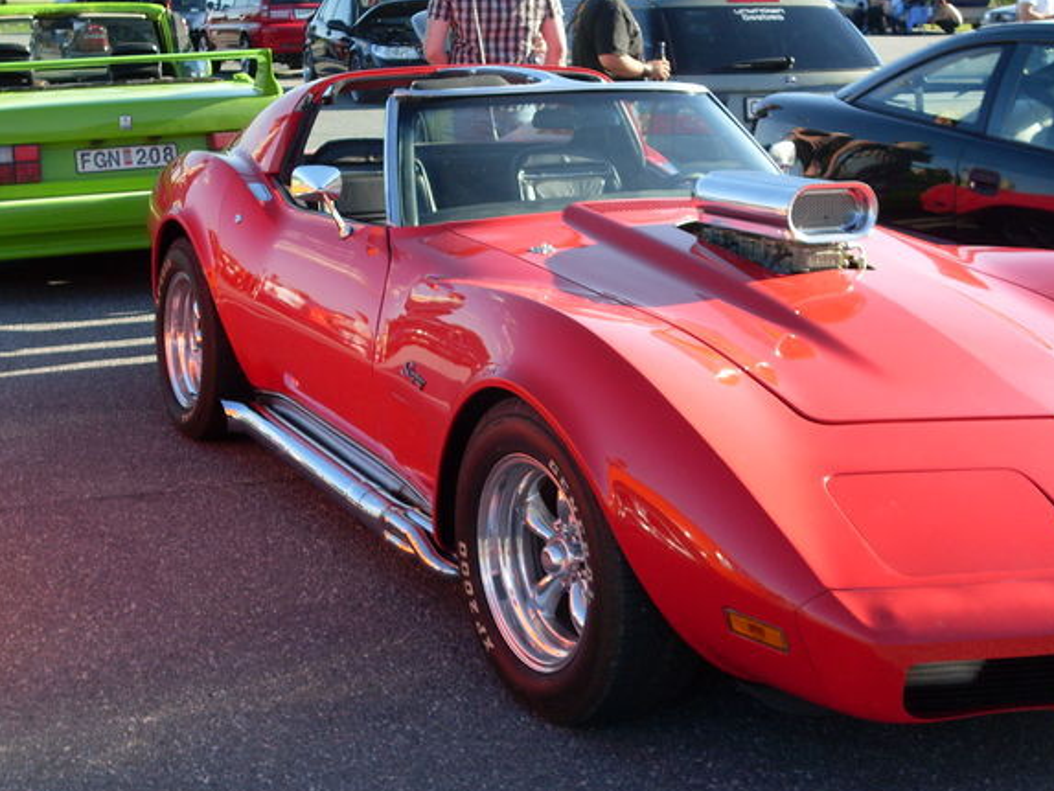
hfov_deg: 29.0
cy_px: 407
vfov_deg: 21.9
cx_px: 544
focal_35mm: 67
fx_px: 2040
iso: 80
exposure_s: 1/350
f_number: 3.4
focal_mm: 9.9
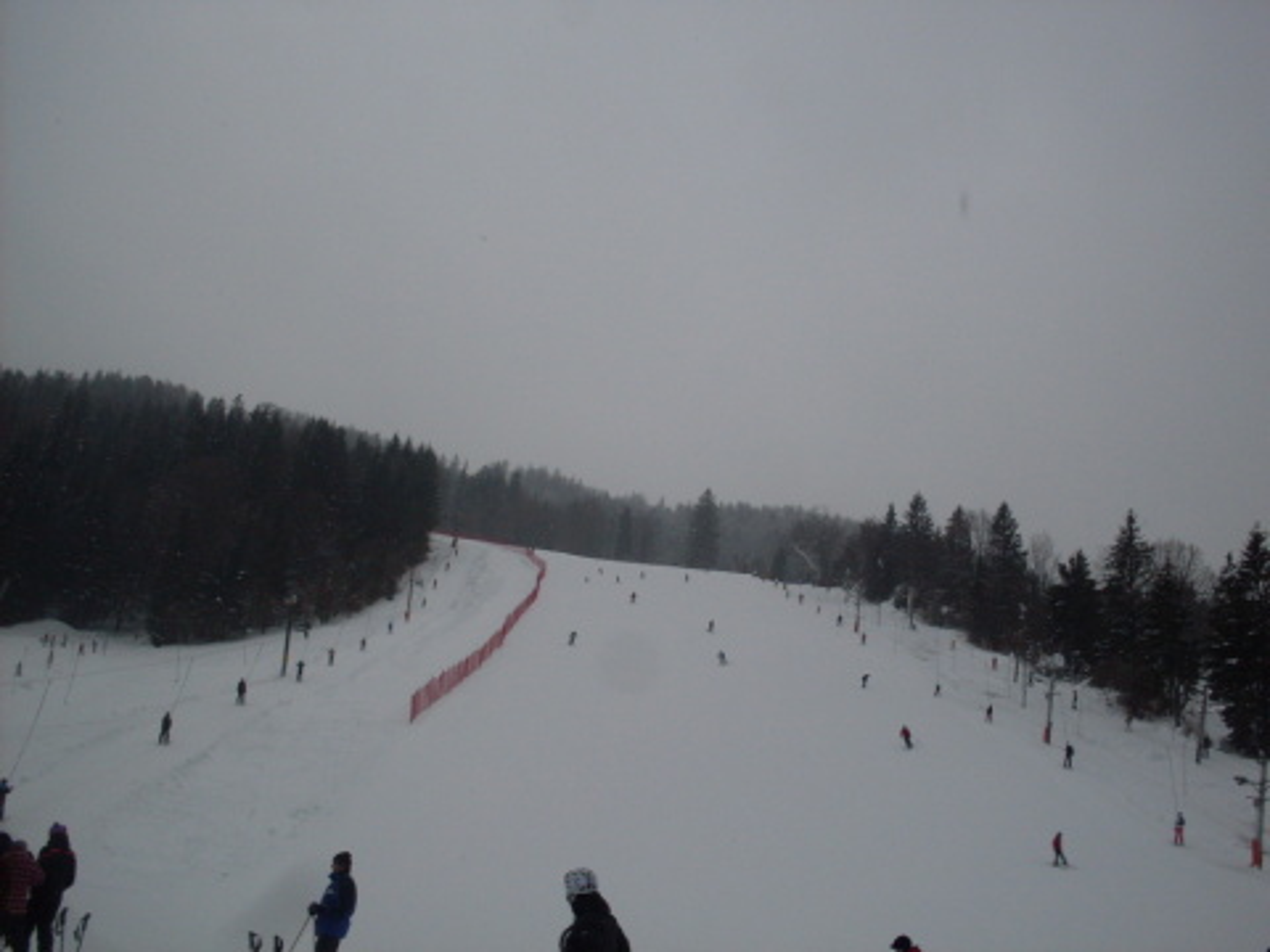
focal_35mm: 38
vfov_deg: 37.7
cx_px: 635
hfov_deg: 49.0
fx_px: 1394
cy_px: 476
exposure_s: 1/125
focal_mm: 6.3
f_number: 8.4
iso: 80
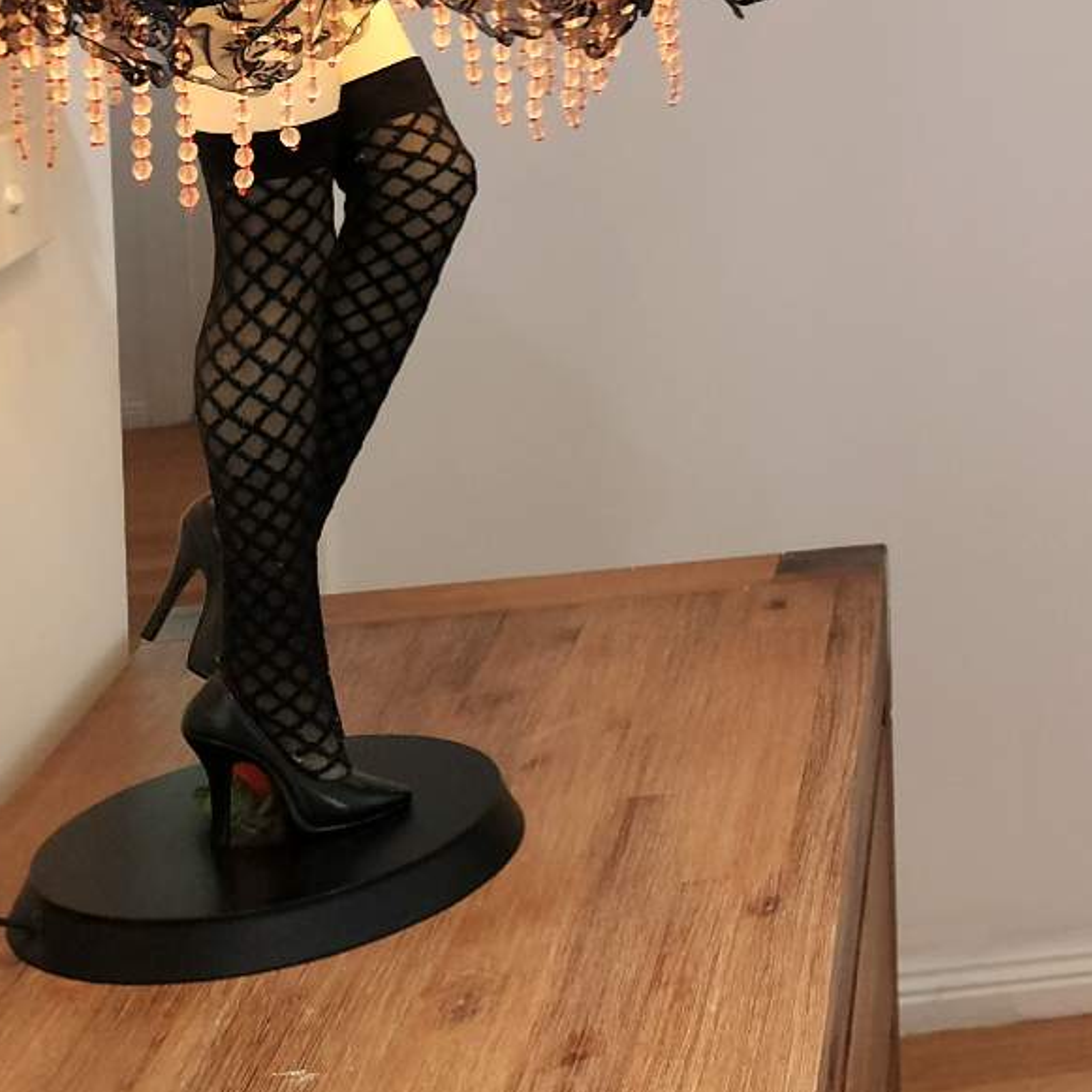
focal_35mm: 70
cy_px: -222
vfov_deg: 22.7
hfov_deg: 21.3
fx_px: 2498
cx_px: 1578
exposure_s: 1/50.3
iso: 64
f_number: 1.8
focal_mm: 5.4
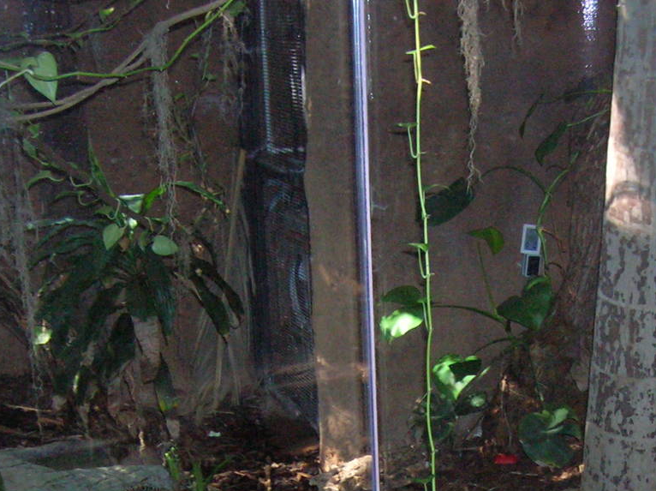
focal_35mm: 71
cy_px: 499
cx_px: 476
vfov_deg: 20.0
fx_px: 1344
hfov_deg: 27.1
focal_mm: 5.7
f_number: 2.9
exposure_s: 1/60.1
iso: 200
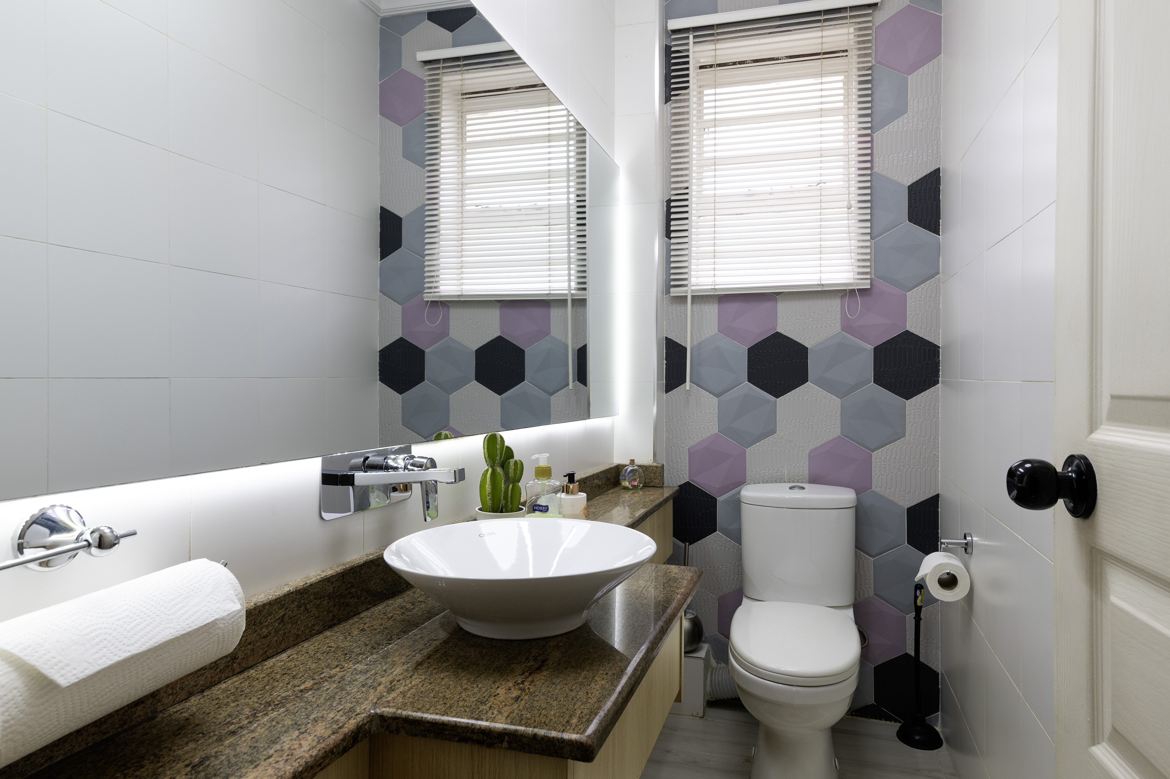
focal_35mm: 21
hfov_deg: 81.2
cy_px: 383
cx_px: 617
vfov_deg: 59.4
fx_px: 682
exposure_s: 1/6
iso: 50
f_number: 8
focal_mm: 16
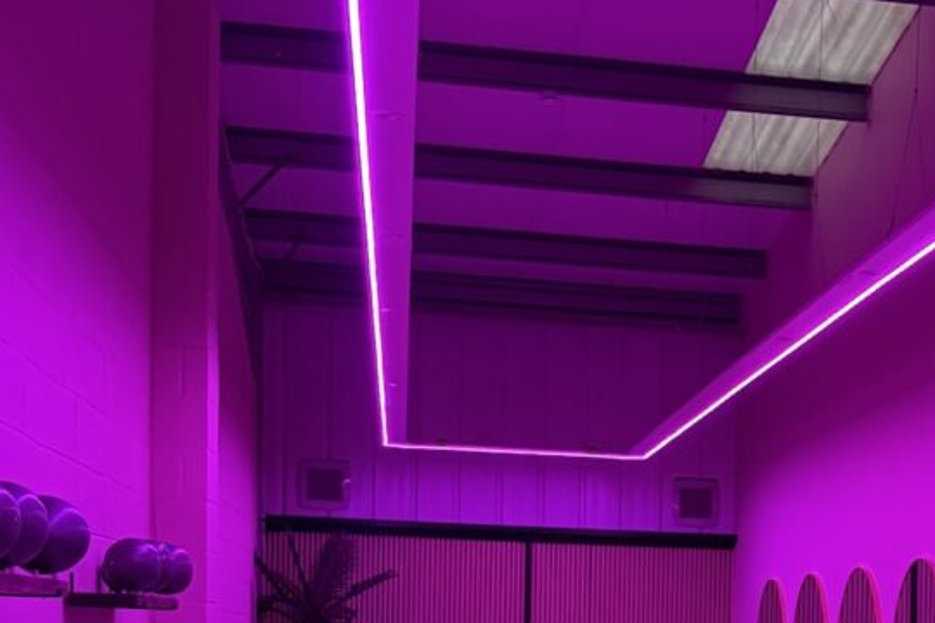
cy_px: 704
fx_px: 1922
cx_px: 835
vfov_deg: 17.7
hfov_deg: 26.5
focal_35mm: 74
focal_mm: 6.76
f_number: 1.78
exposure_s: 1/60
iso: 640
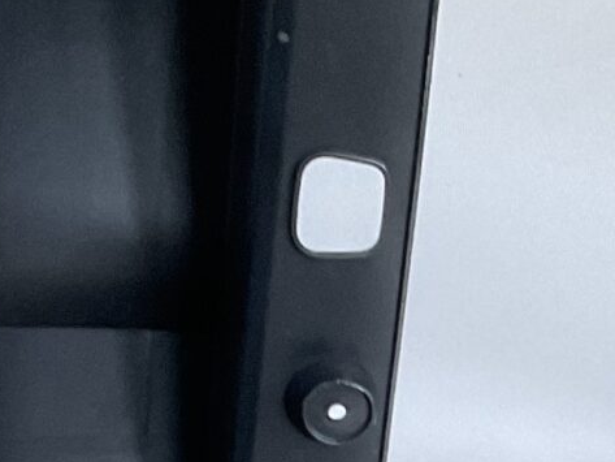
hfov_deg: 12.2
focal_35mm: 157
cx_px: 833
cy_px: 800
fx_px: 2790
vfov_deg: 9.1
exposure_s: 1/60
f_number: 1.8
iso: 80
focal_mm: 3
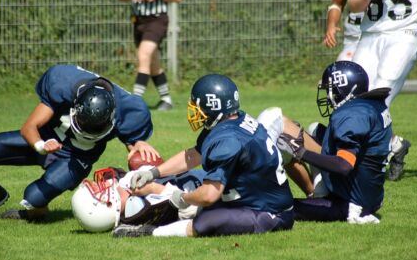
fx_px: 3675
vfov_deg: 4.1
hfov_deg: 6.5
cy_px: 129
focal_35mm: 324
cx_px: 206
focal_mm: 195
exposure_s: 1/1000
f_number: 5
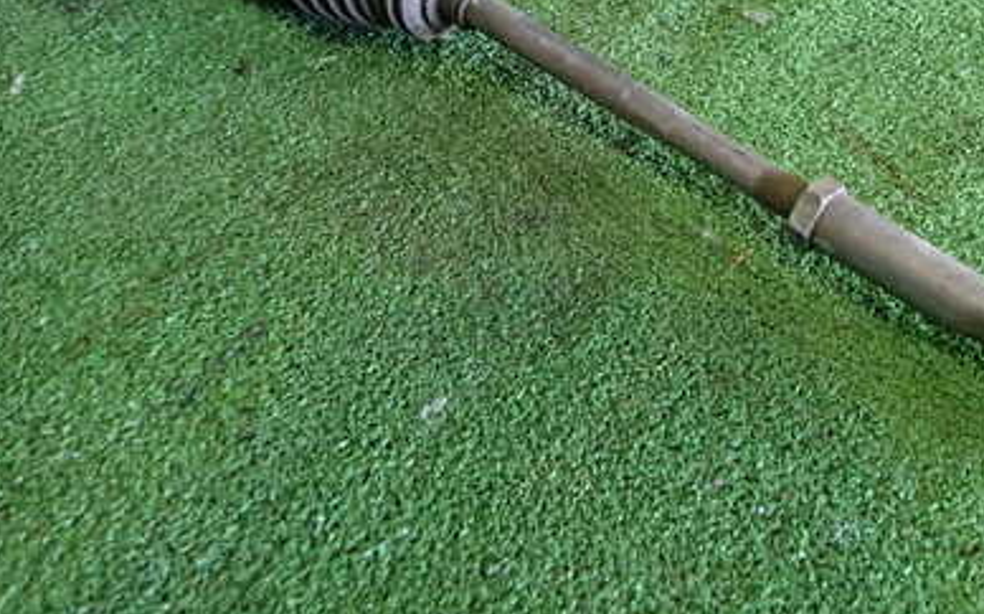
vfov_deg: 30.7
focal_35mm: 41
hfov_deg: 46.4
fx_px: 1099
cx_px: 743
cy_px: 157
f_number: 2
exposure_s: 1/30
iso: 400
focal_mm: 4.5
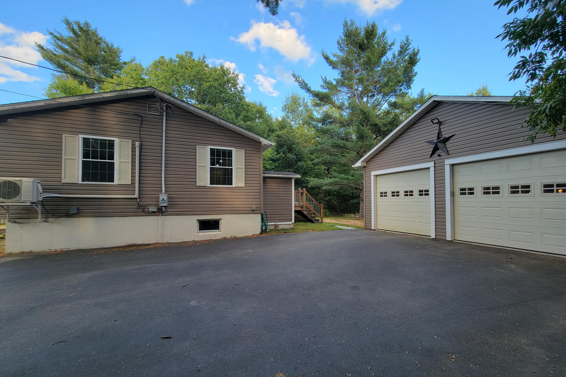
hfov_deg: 104.2
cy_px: 196
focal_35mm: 14
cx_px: 291
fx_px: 220
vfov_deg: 81.2
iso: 50
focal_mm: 2.2
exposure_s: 1/193
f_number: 2.2
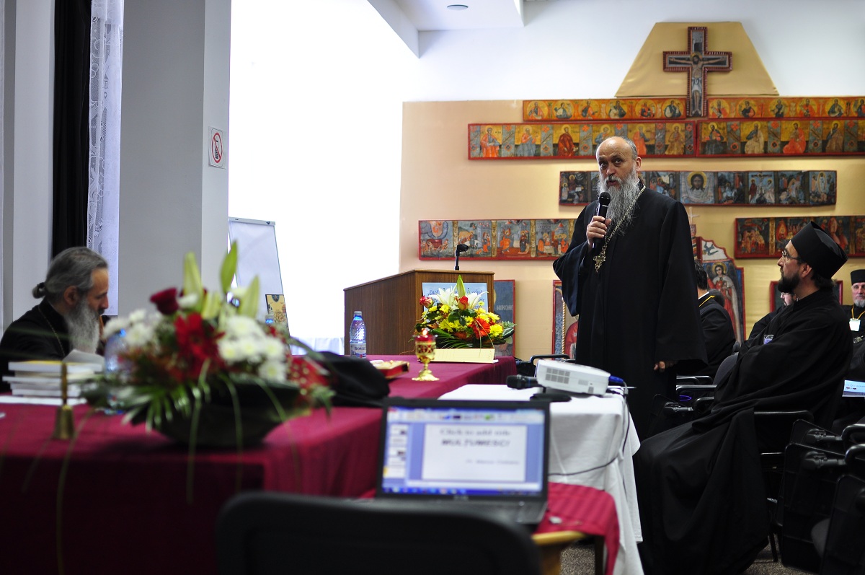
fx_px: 1260
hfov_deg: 37.9
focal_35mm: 52
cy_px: 288
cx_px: 432
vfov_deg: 25.7
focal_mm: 35
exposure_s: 1/40
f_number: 2.2
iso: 200
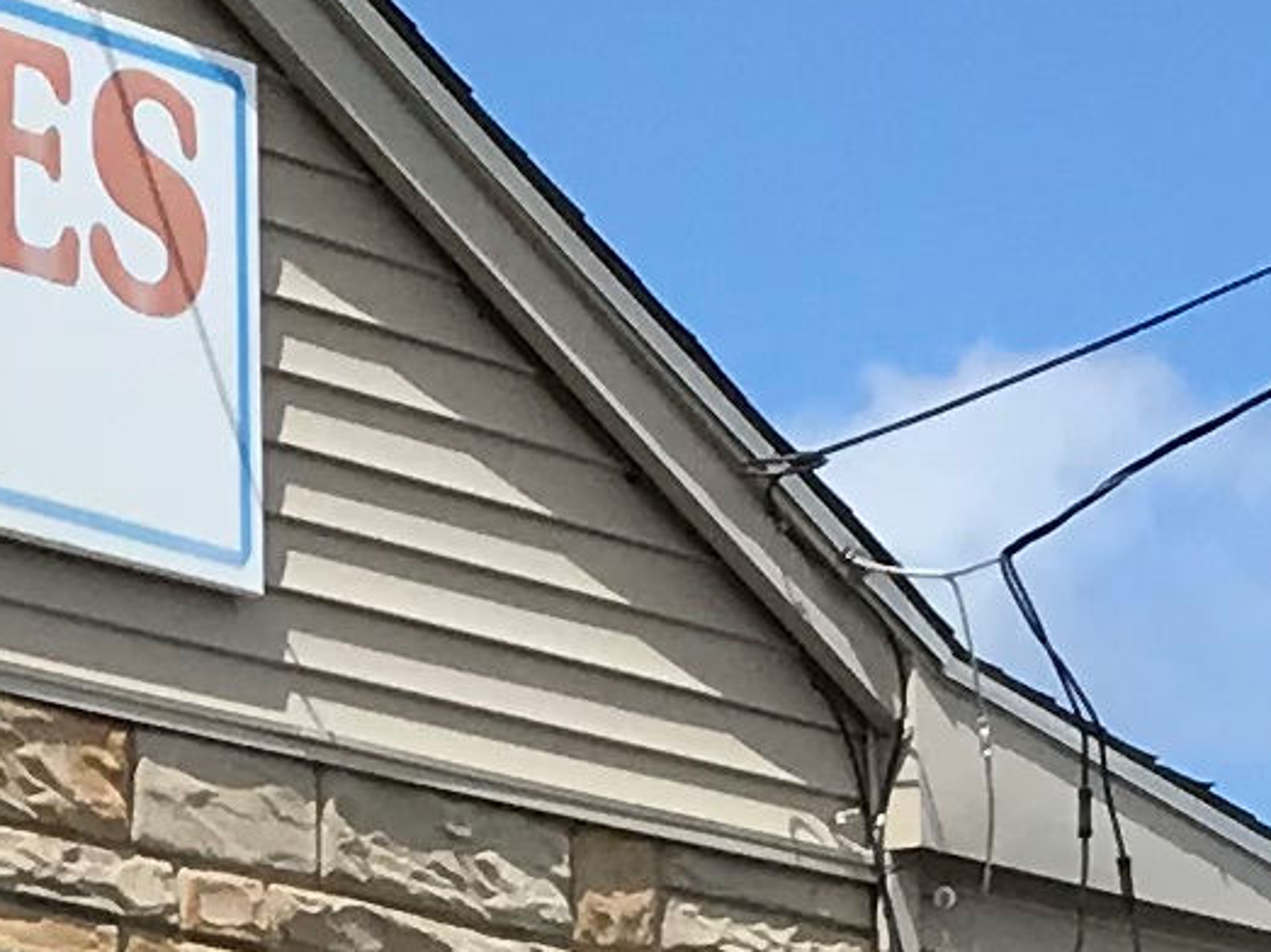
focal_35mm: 216
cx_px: -637
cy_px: 1984
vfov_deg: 6.6
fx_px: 7929
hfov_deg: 8.9
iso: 20
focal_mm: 3.99
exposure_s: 1/3300
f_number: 1.8
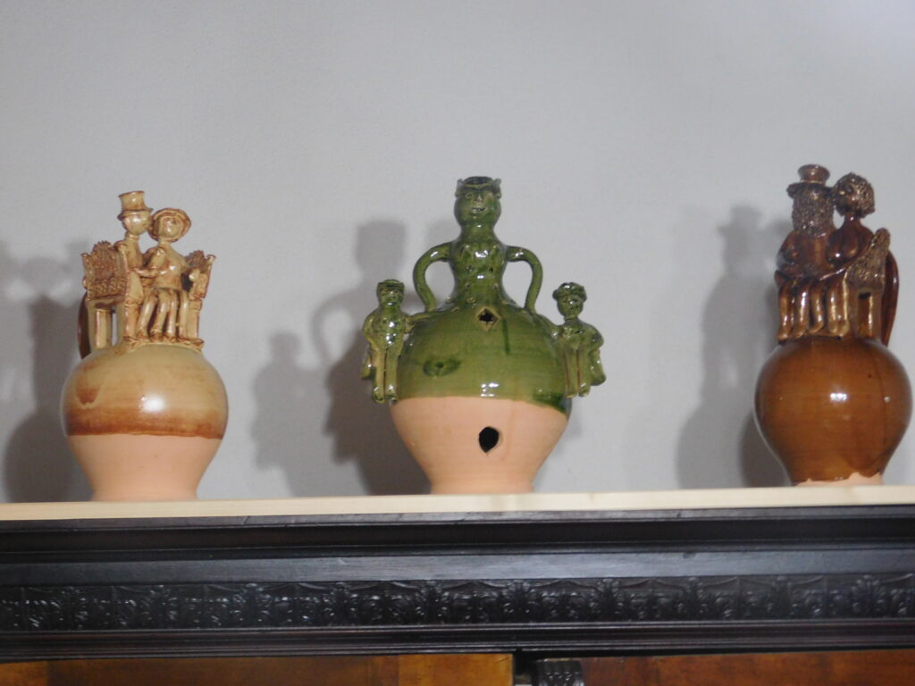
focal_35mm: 80
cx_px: 458
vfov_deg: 18.4
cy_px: 343
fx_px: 2115
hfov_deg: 24.4
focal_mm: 14.2
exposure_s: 1/8
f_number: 4.4
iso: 500
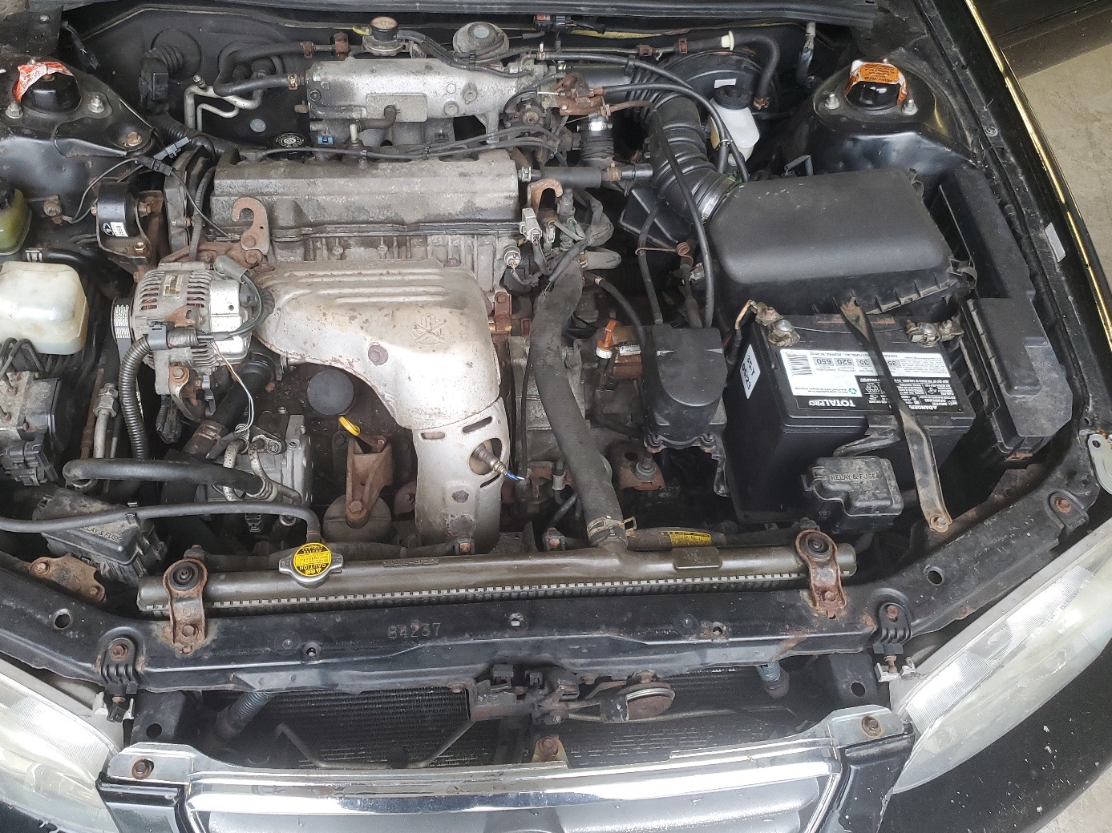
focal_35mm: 30
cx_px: 499
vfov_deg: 46.7
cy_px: 383
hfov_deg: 59.8
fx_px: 964
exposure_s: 1/120
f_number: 1.5
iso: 97
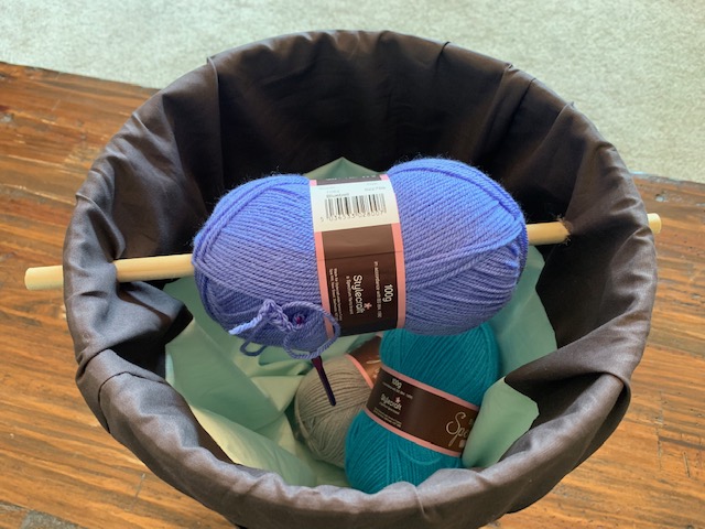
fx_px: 530
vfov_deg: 53.1
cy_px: 264
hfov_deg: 67.3
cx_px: 352
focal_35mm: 26
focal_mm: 4.25
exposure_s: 1/30
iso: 400
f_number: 1.8
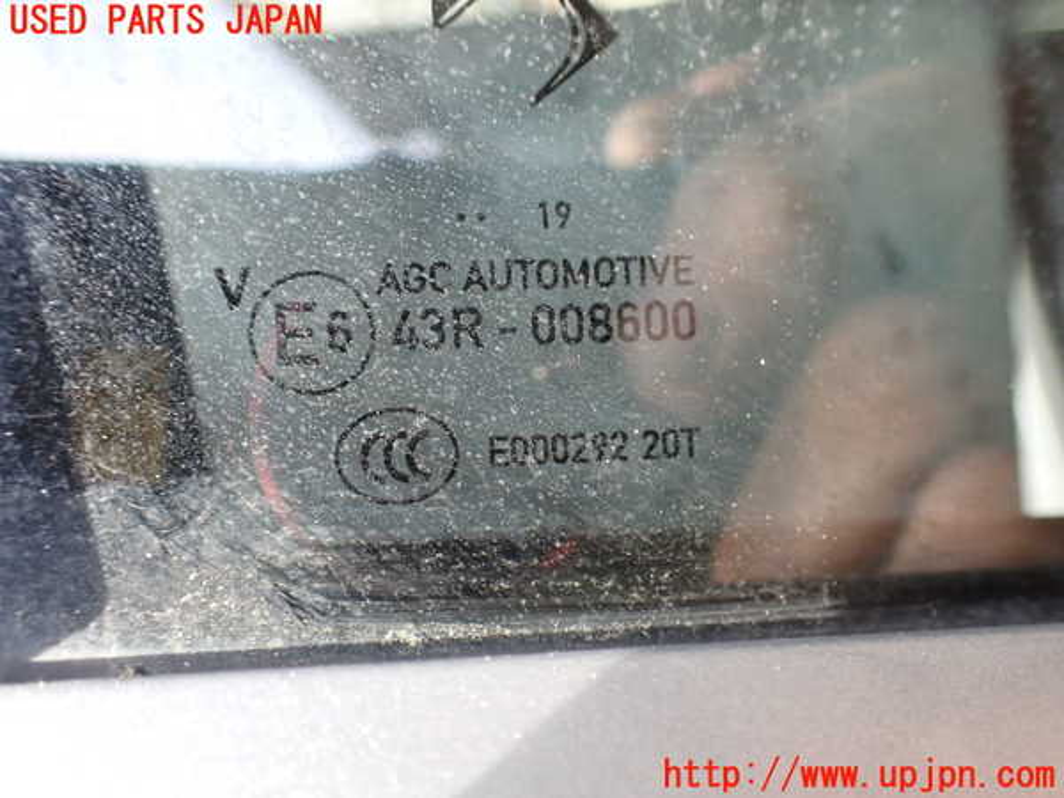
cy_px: 399
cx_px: 532
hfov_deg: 60.0
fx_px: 922
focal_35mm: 30
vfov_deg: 46.8
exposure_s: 1/125
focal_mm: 5.4
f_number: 2.3
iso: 400
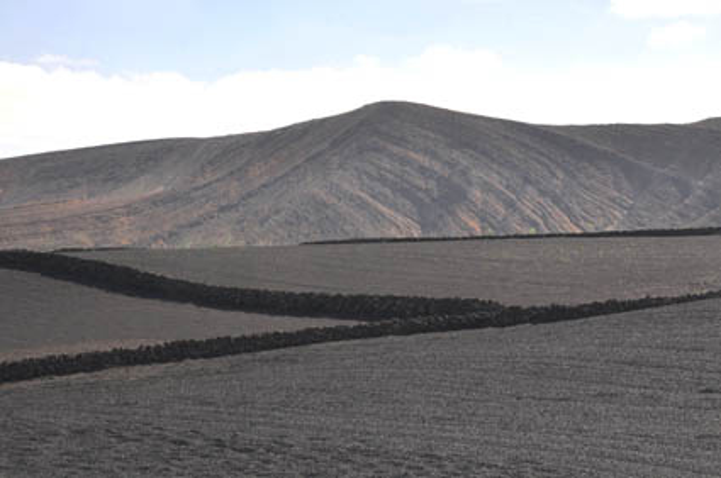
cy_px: 239
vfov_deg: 13.0
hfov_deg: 19.5
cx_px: 360
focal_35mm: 105
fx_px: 2100
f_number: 22
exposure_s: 1/50
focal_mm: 70
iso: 200
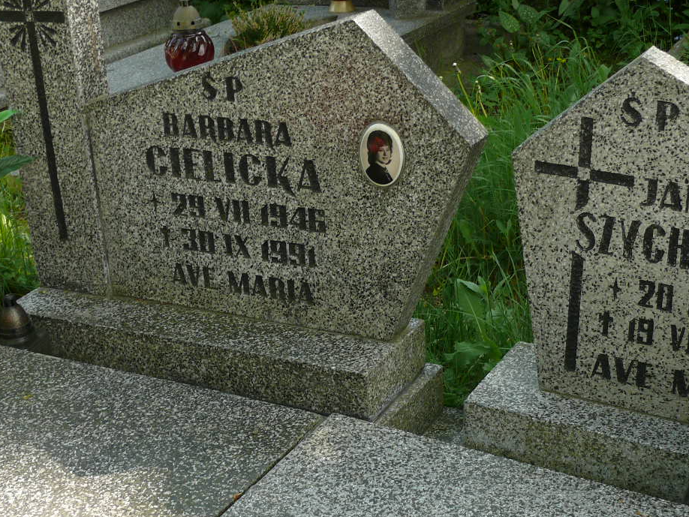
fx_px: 1214
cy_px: 407
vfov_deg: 23.7
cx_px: 352
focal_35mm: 61
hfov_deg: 31.7
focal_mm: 7.4
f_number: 4
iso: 100
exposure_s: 1/125
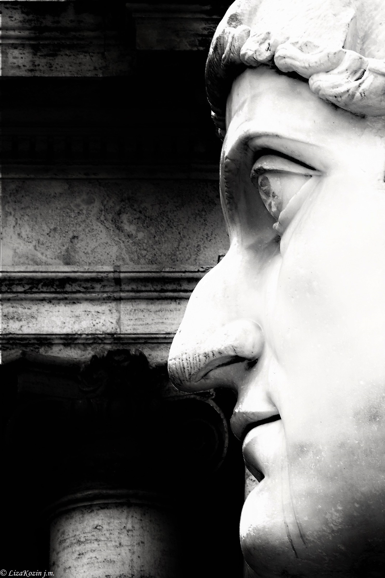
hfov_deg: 16.5
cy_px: 289
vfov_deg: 24.6
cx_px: 192
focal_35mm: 82
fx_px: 1324
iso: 100
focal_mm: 55
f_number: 8
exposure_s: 1/100
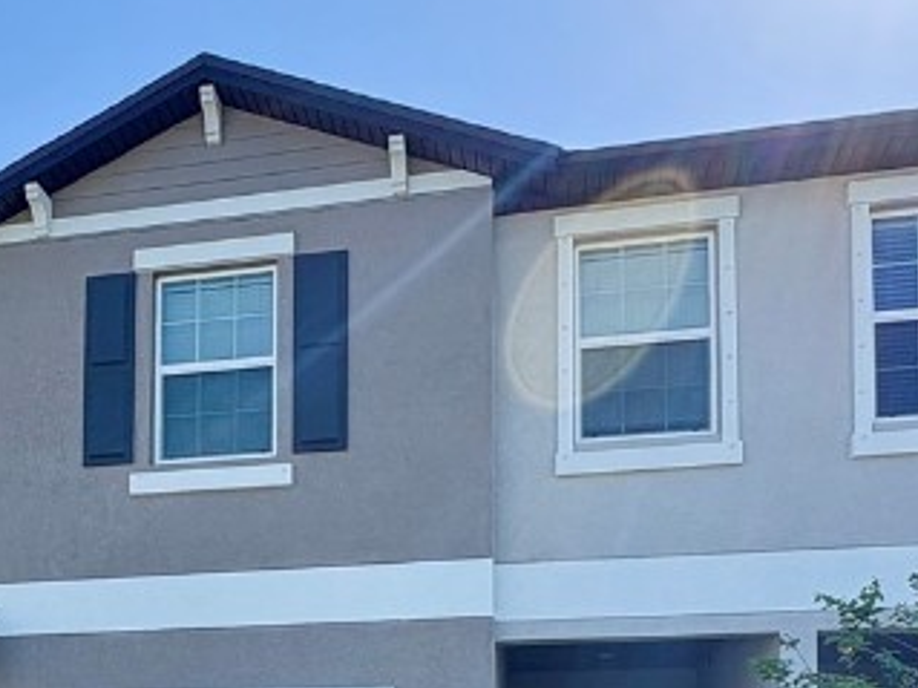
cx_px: 259
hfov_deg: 41.2
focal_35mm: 45
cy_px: 783
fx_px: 1193
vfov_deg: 28.7
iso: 40
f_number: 2.2
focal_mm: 2.22
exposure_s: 1/787
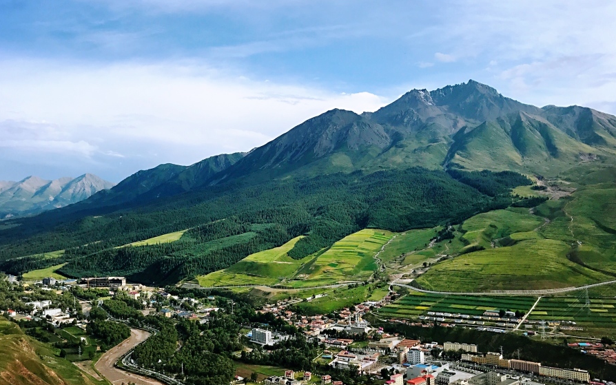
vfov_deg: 37.2
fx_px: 571
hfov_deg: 56.7
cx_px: 305
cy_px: 172
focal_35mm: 34
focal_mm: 3.99
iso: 20
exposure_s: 1/2591
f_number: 1.8
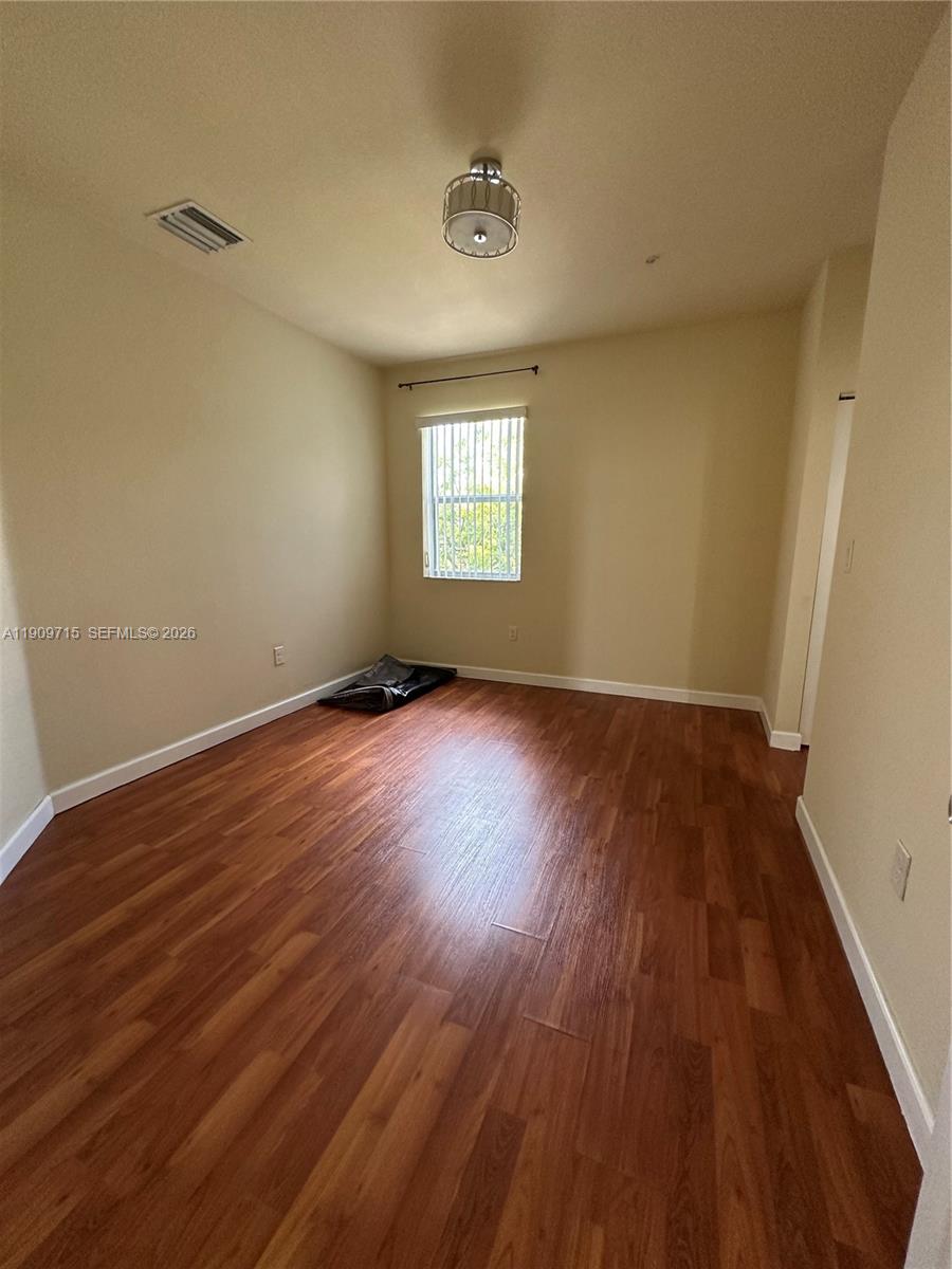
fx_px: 513
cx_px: 476
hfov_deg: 85.7
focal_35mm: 14
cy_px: 634
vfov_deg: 102.1
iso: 250
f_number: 2.2
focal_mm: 2.22
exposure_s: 1/60
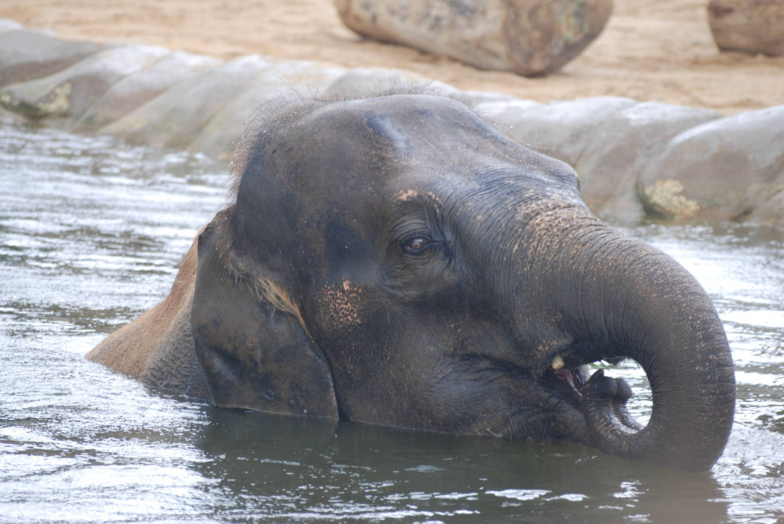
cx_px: 392
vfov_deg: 4.7
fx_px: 6377
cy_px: 262
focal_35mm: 292
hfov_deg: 7.0
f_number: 5
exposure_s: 1/160
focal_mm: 195
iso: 400
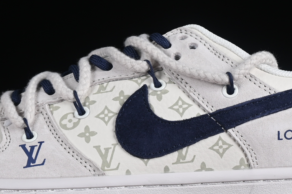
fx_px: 1565
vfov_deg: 7.1
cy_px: 72
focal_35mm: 193
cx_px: 132
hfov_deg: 10.7
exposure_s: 1/80
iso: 160
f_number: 8
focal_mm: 50
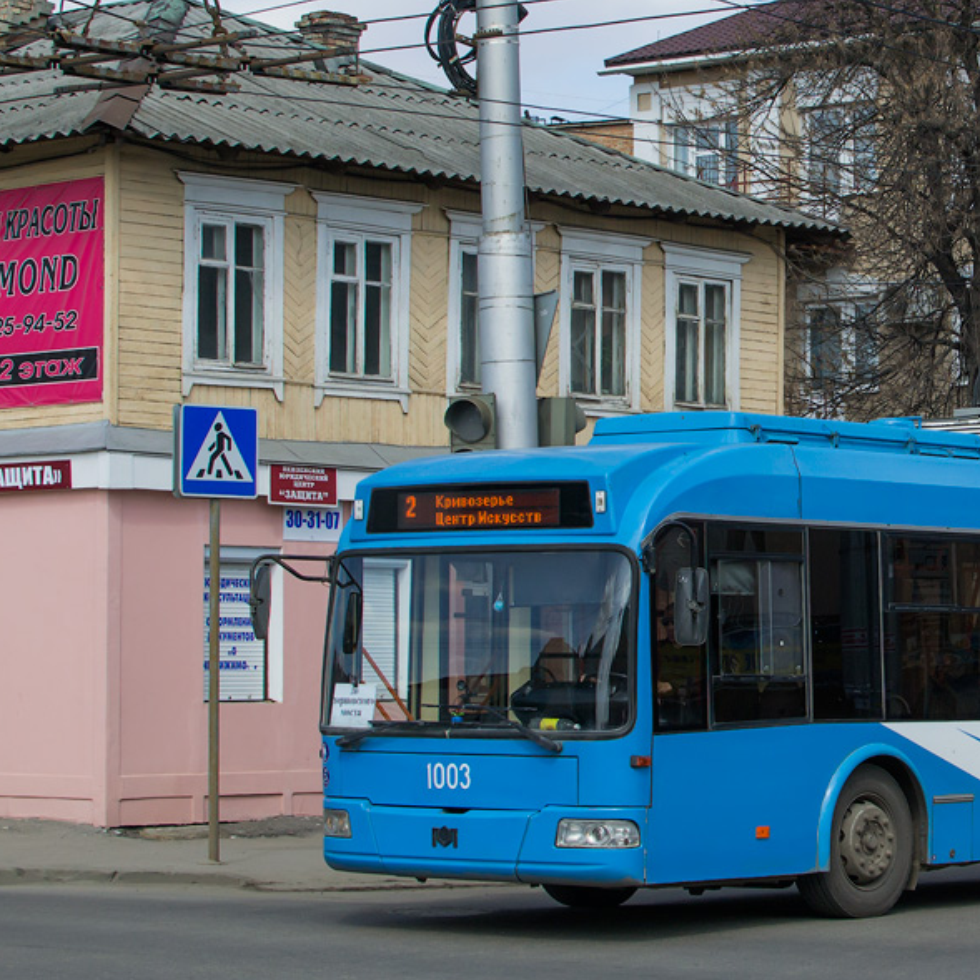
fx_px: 2910
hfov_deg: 18.8
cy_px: 386
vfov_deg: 19.1
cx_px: 869
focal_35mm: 91
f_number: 6.3
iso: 200
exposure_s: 1/800
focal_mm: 35
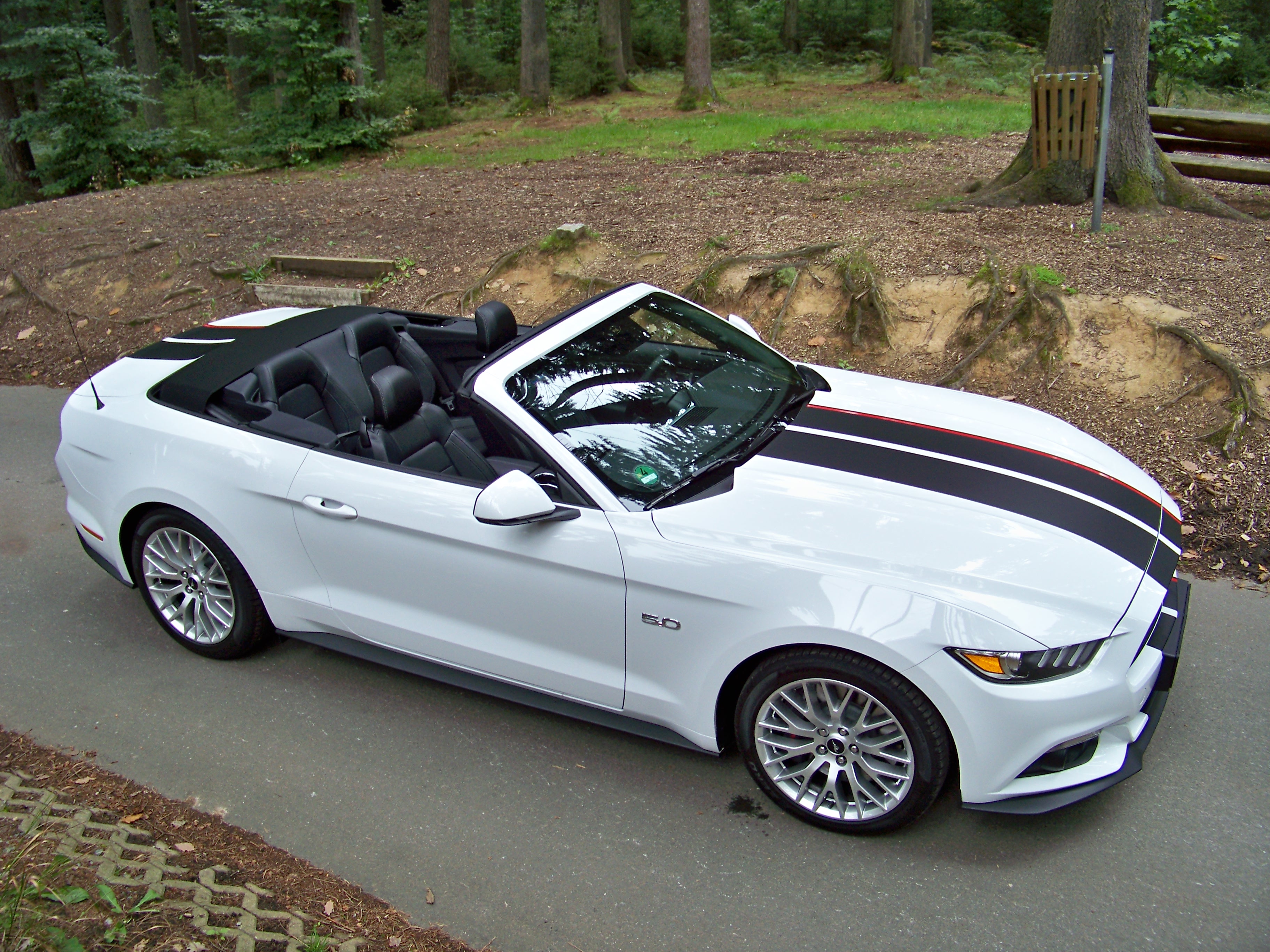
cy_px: 476
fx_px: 1211
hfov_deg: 55.4
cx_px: 635
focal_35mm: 33
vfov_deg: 42.9
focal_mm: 5.85
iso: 64
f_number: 2.8
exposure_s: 1/80
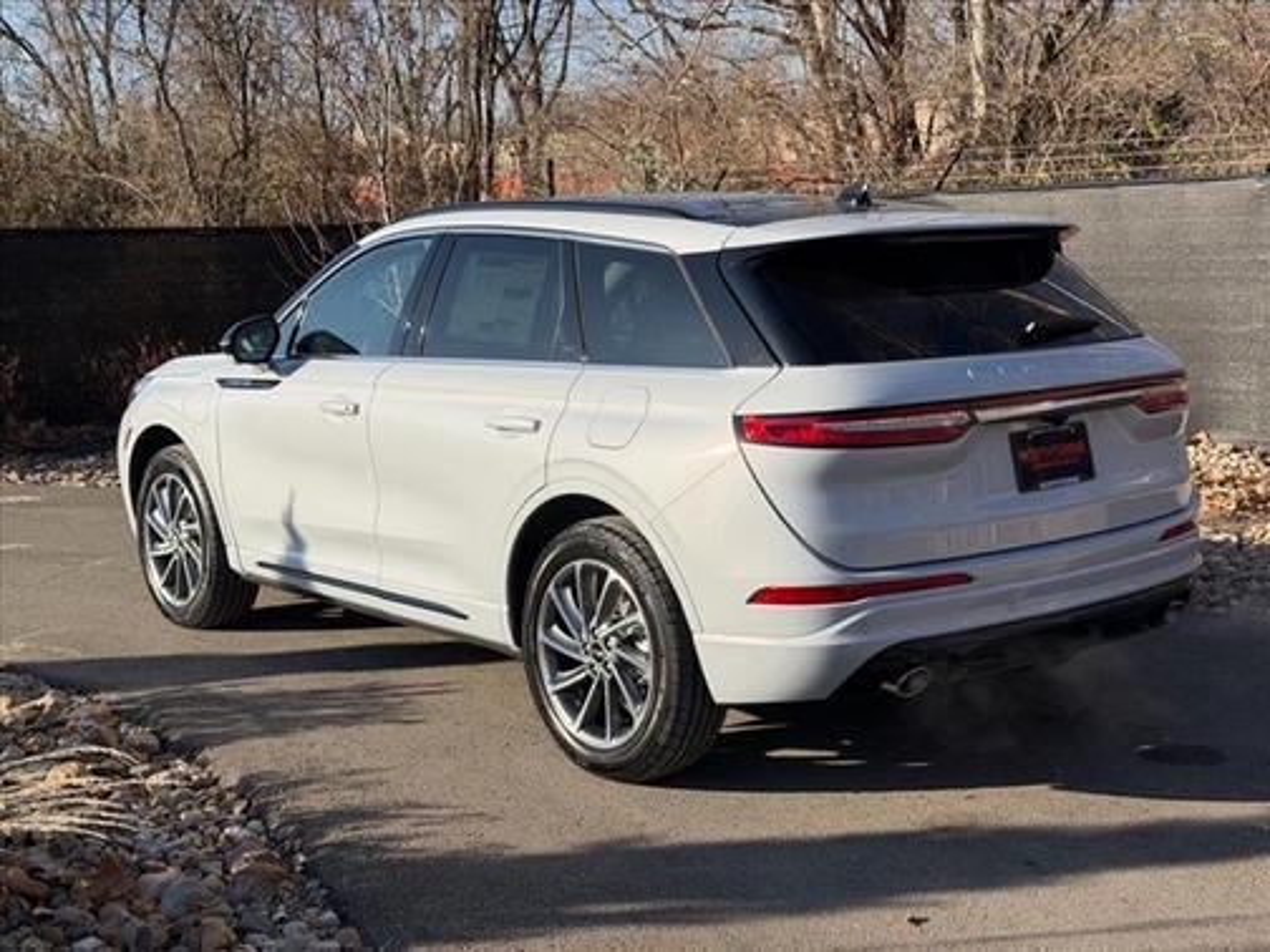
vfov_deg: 30.3
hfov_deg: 39.7
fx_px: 1761
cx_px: 635
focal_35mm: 48
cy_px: 476
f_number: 1.78
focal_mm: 6.76
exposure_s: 1/4878
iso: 64
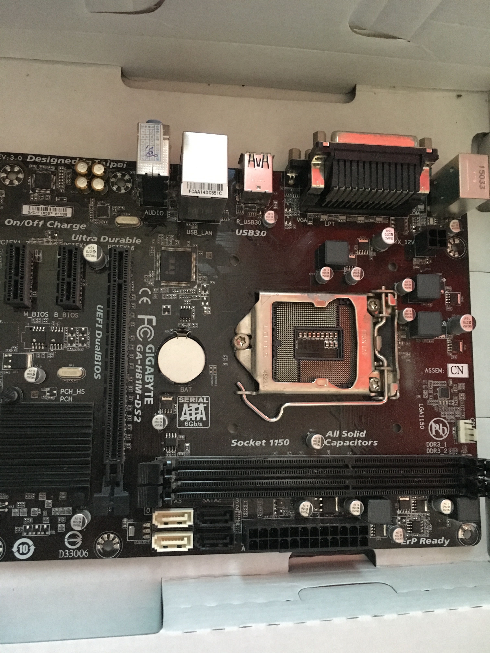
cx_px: 245
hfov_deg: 48.2
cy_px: 326
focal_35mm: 29
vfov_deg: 61.7
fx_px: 547
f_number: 2.2
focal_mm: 4.15
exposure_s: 1/17
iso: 320
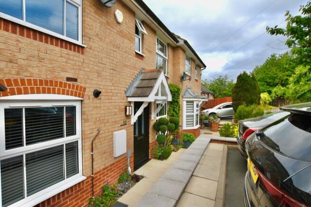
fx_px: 147
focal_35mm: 17
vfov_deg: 70.5
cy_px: 104
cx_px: 156
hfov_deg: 93.3
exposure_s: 1/160
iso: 50
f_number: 6.3
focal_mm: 11.5
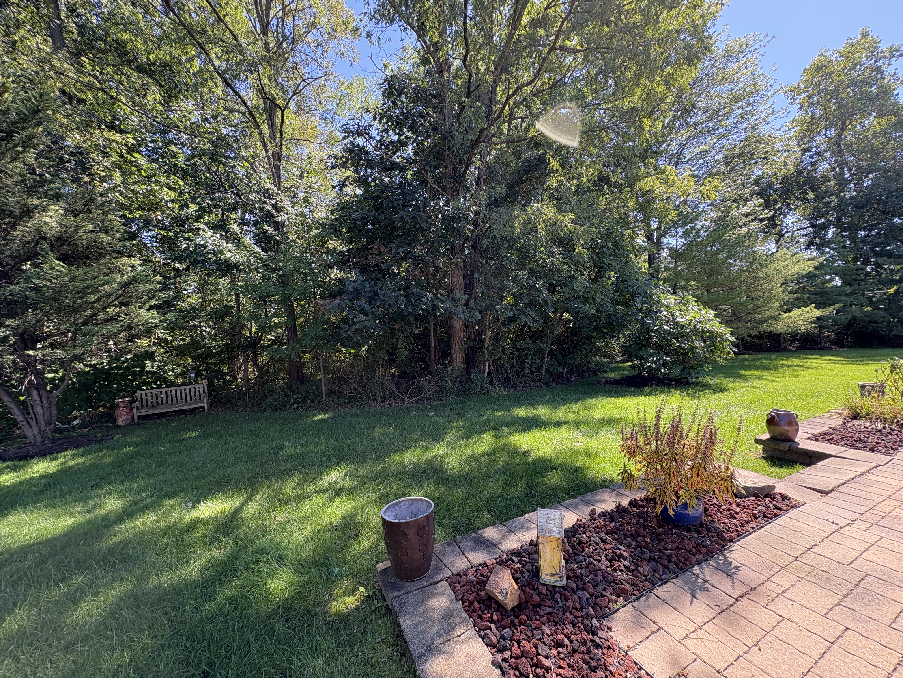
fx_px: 365
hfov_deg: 102.1
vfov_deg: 85.7
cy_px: 339
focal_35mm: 14
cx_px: 452
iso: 64
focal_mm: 2.22
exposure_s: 1/139
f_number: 2.2
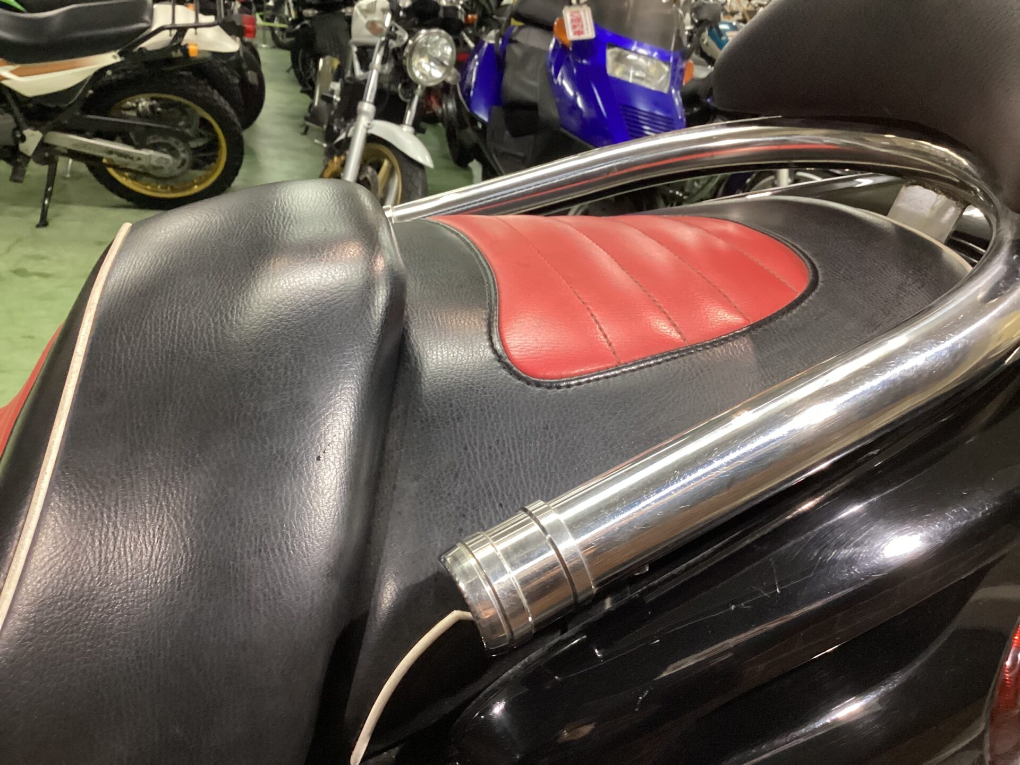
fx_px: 913
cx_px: 510
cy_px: 382
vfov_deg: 45.4
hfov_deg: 58.4
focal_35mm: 31
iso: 320
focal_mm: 3.3
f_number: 2.4
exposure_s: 1/60
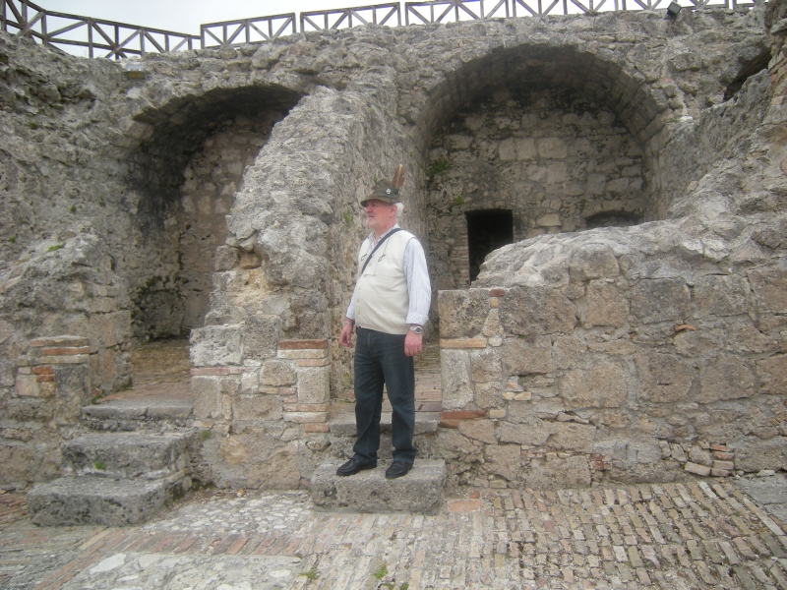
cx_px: 394
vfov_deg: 49.7
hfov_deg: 63.4
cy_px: 295
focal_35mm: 28
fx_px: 637
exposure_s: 1/174
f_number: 2.8
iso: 64
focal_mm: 4.7
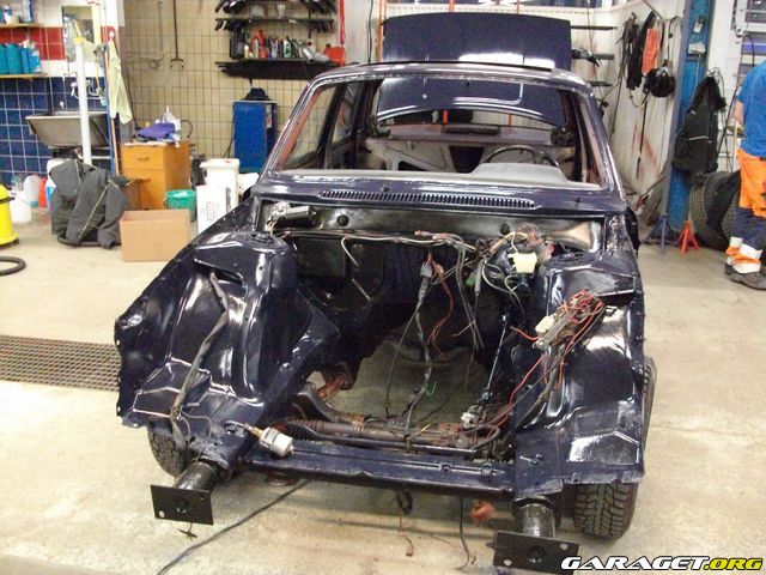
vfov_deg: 44.2
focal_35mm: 32
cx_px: 383
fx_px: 708
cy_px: 288
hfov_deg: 56.8
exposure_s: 1/45.6
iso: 800
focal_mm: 5.7
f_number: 2.9
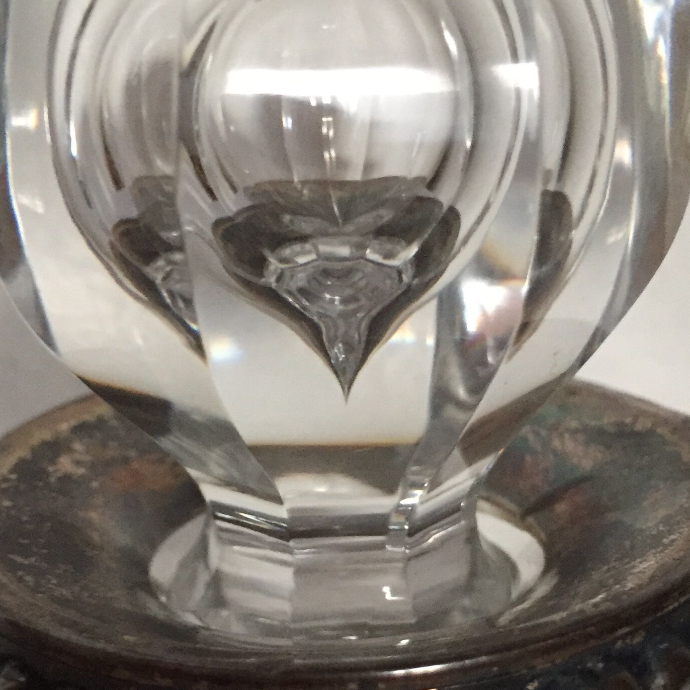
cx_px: 361
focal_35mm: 61
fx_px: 1376
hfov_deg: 28.2
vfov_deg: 28.0
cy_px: 449
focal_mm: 4.15
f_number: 2.2
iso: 250
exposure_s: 1/20
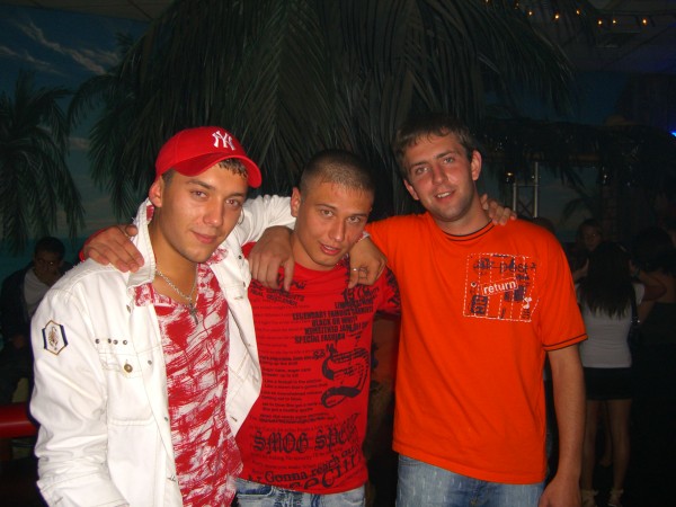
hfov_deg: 49.0
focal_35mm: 38
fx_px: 742
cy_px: 254
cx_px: 338
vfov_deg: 37.7
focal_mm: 7.9
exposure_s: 1/60
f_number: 2.8
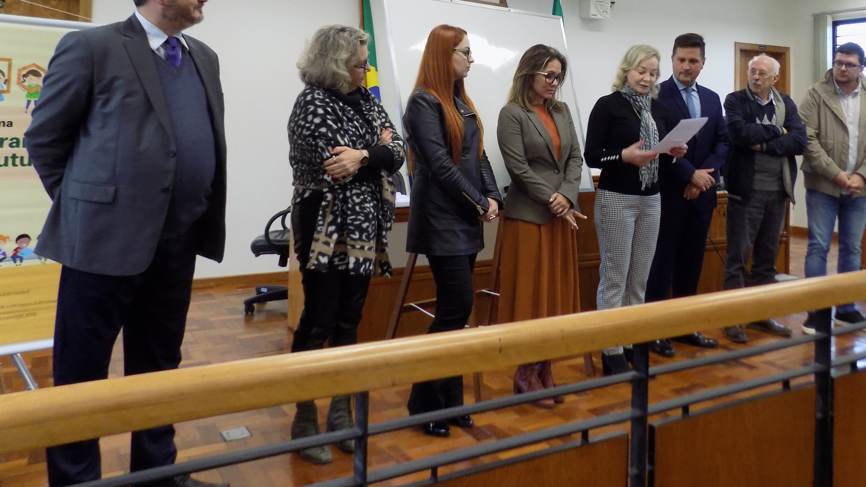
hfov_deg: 57.1
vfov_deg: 33.4
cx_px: 555
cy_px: 78
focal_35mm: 34
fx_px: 781
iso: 220
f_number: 3.1
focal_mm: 4
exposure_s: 1/30
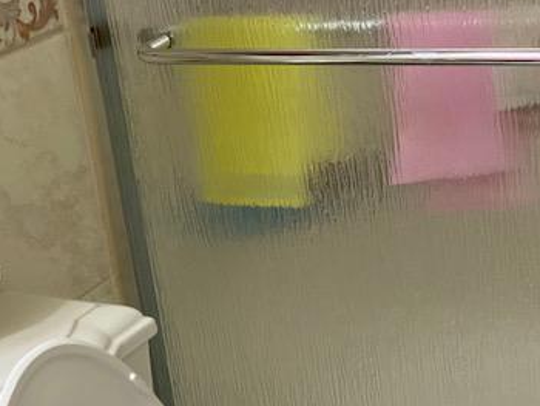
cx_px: 319
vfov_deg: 15.6
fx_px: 1483
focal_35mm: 95
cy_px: 259
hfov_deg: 20.6
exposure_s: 1/60
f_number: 2
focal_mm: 6
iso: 125
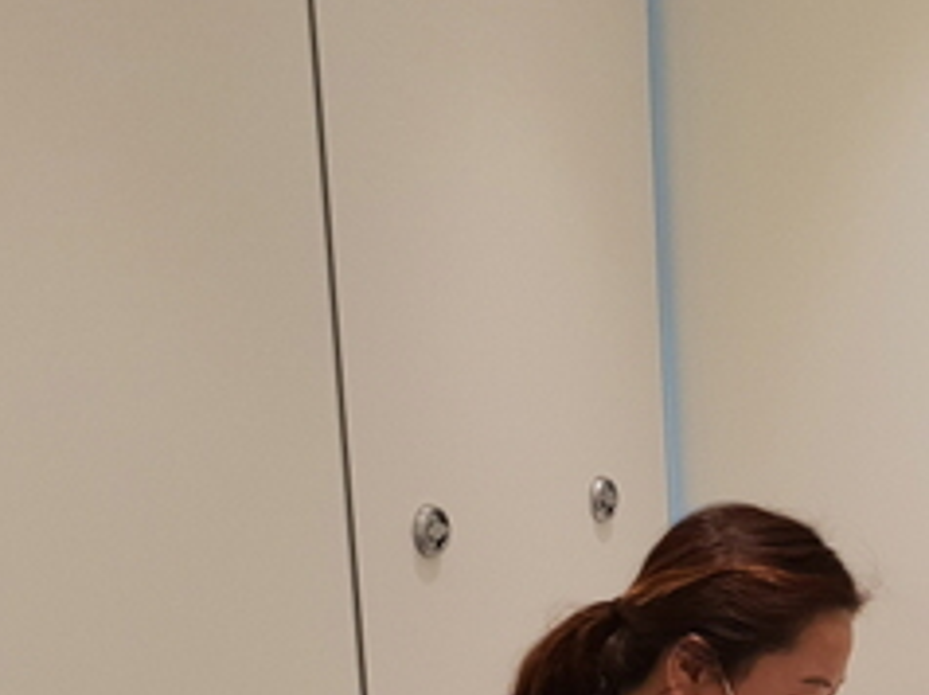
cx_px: 991
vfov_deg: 20.0
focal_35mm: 70
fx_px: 1877
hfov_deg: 25.9
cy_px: 773
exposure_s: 1/60
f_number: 2.4
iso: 200
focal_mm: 4.3
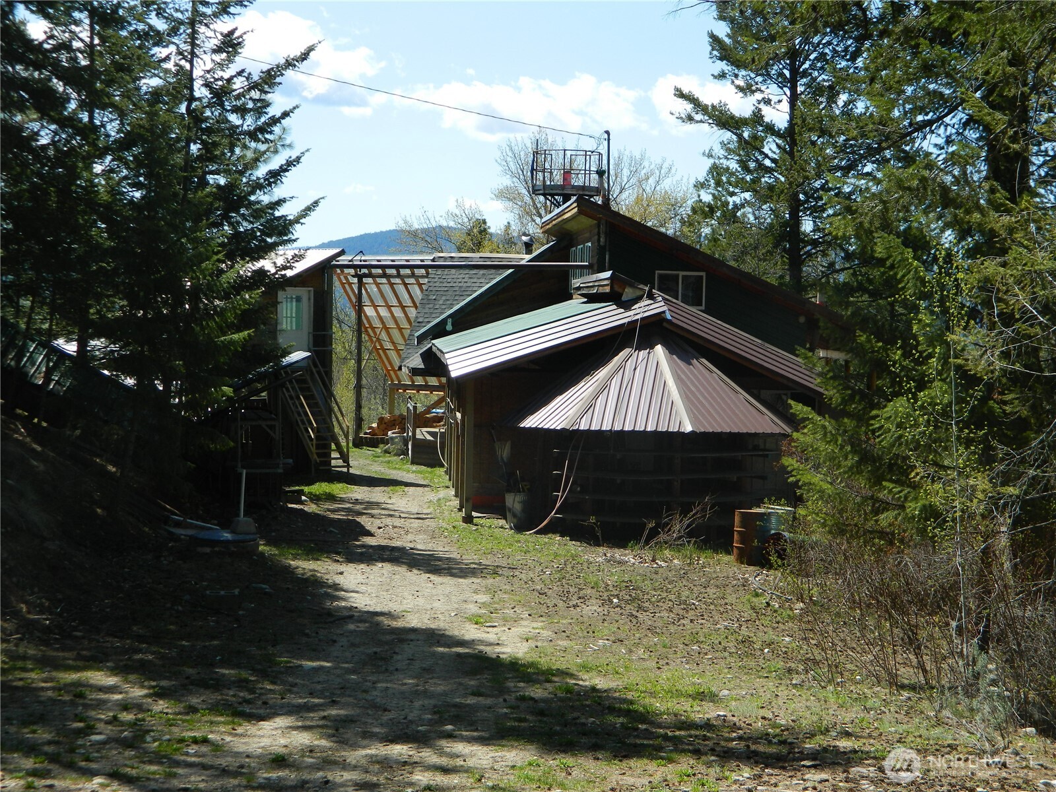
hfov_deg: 33.8
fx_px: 1739
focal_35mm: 57
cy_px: 396
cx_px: 528
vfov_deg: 25.7
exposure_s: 1/640
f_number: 3.8
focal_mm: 10.2
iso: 80
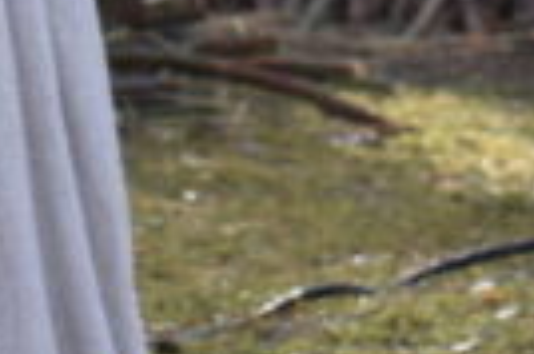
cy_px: -996
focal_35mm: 631
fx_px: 9346
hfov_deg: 3.3
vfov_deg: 2.1
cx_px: -347
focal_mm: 55
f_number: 5.6
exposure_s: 1/500
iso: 900
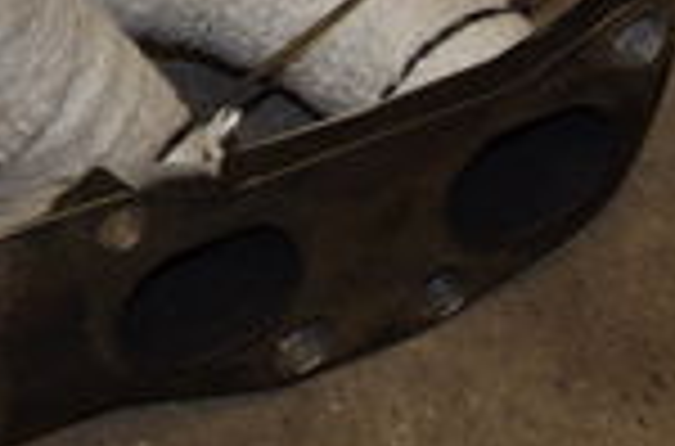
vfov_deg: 8.7
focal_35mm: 154
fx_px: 2878
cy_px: -133
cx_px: 68
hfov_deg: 13.3
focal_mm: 24.38
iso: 400
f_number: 7.1
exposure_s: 1/20
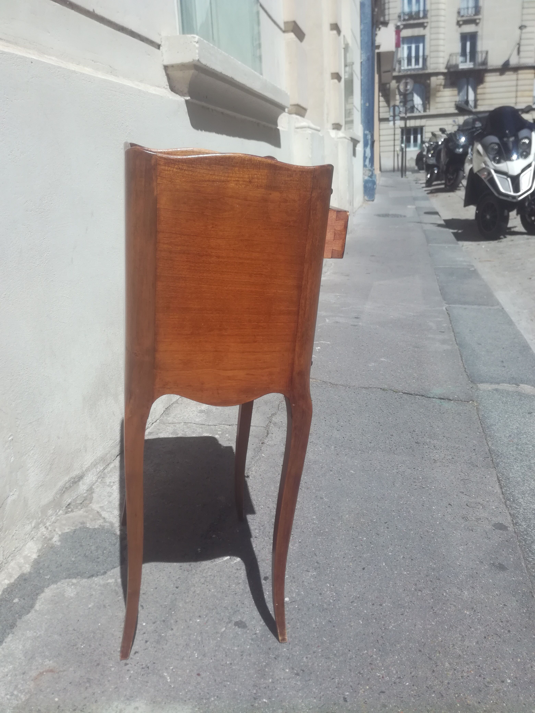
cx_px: 268
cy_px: 356
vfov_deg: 65.3
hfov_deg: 51.4
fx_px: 556
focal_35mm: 27
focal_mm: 3.79
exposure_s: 1/1215
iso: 50
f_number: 2
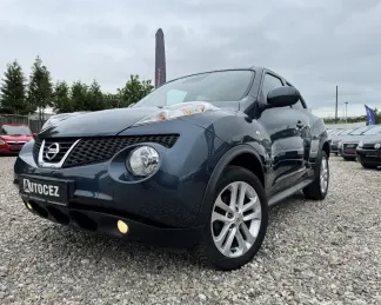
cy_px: 151
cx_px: 173
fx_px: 293
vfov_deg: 54.9
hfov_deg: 65.9
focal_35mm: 26
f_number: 1.78
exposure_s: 1/1524
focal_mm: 6.76
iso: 80
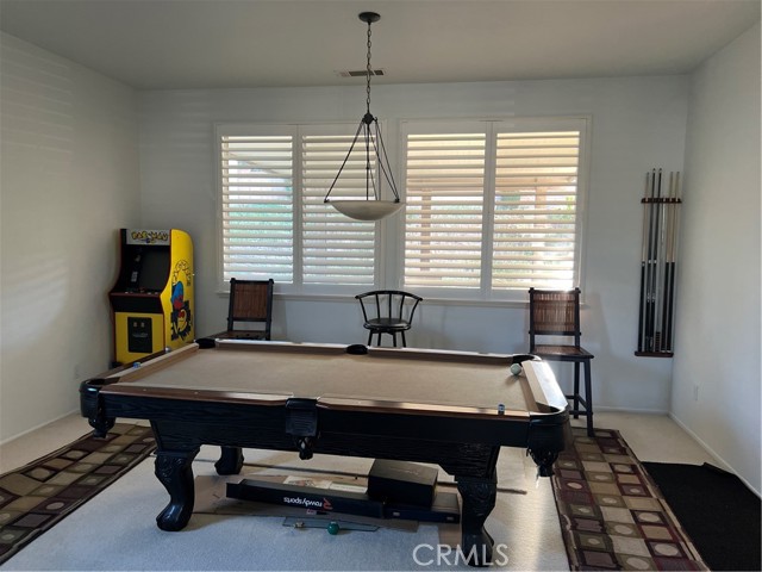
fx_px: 572
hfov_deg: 67.3
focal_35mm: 26
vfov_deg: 53.1
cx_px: 381
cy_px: 286
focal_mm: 5.7
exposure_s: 1/78
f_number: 1.5
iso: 125
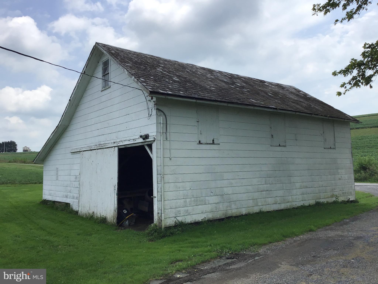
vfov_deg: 45.4
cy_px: 142
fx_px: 339
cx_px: 189
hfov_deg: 58.4
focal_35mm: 31
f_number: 2.4
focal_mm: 3.3
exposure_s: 1/1733
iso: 25
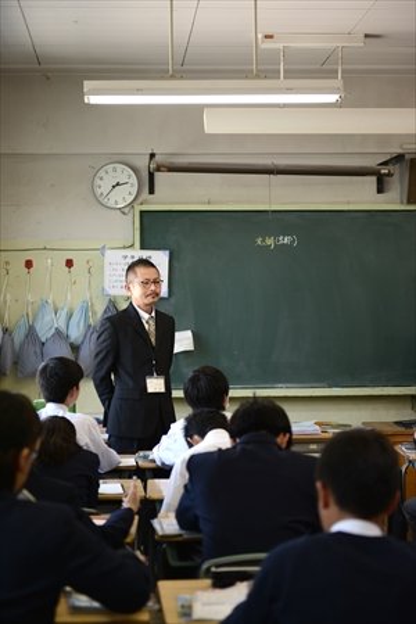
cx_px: 208
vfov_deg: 28.8
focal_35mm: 70
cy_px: 312
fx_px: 1213
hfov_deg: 19.5
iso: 500
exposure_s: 1/320
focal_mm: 70
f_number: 2.8
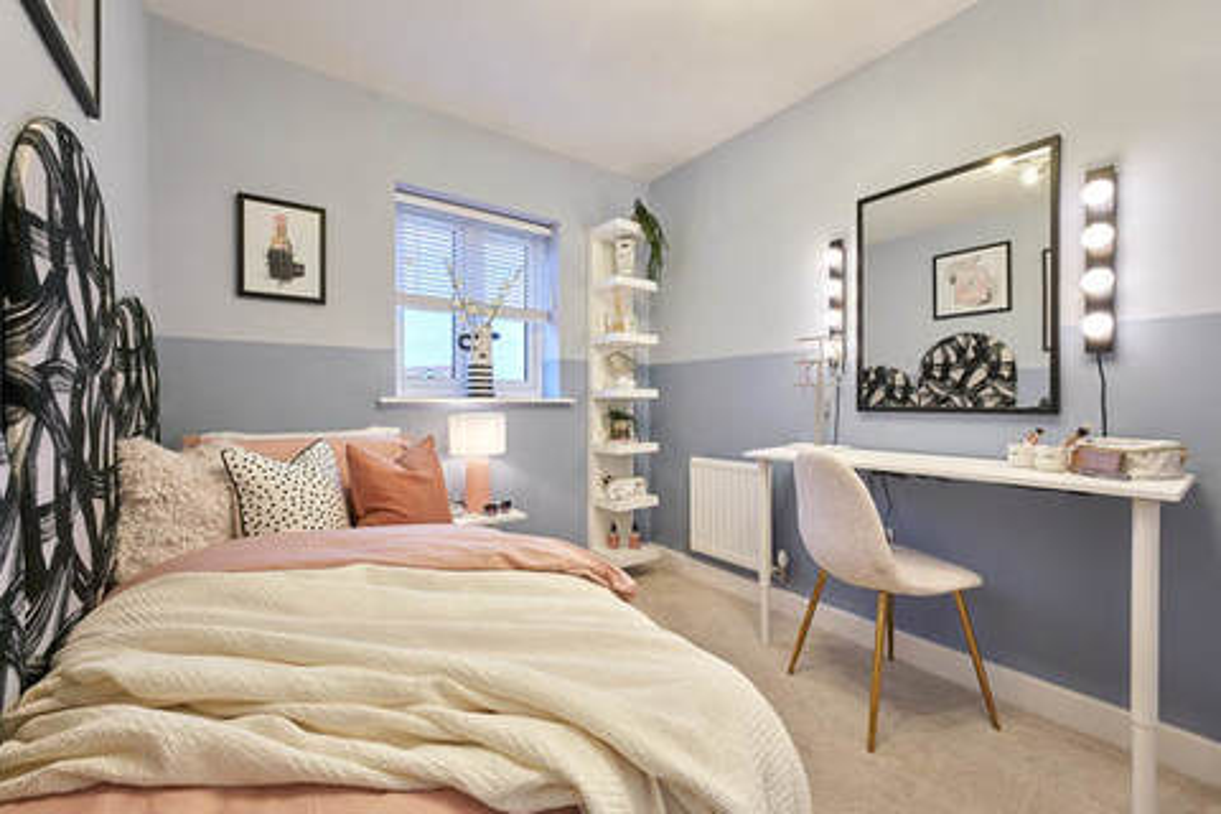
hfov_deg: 104.3
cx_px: 610
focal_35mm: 14
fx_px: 475
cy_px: 407
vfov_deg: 81.2
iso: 100
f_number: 10
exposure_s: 1/4
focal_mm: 14
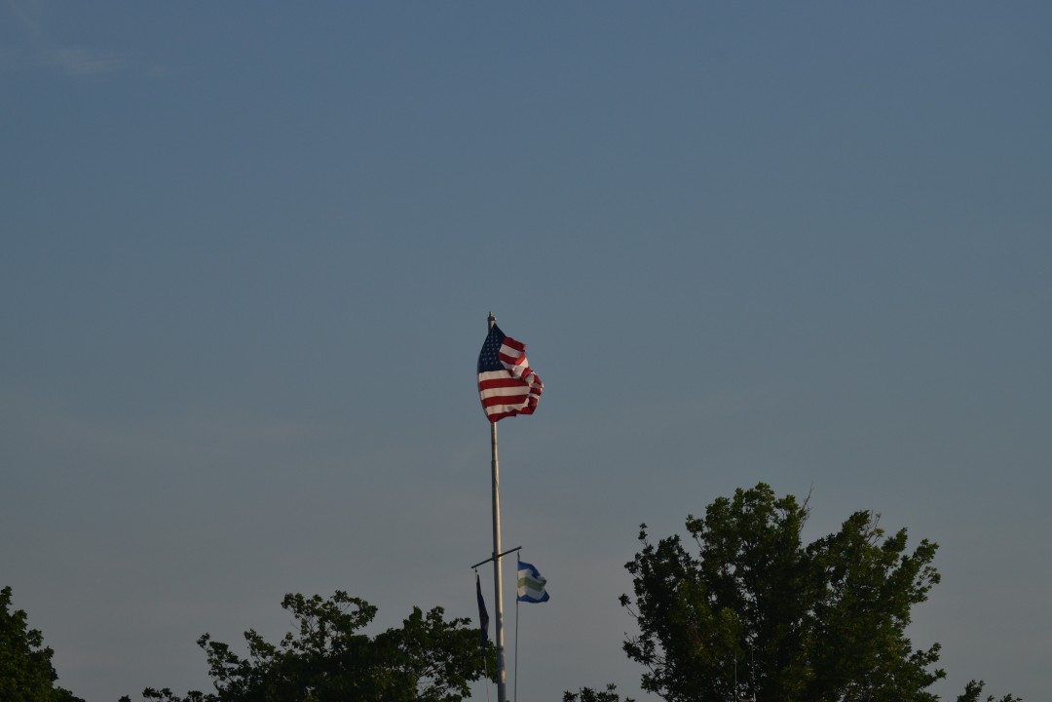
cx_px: 526
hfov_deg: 12.2
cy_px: 351
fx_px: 4909
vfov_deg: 8.2
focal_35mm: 168
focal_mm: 112
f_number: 11
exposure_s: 1/640
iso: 200
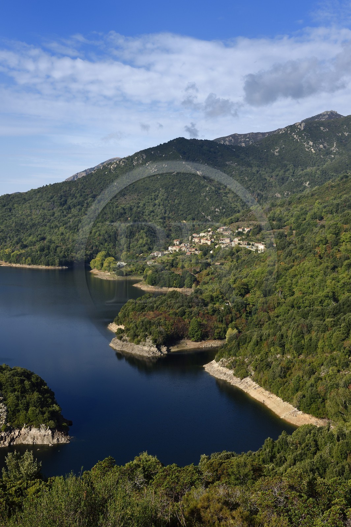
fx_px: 644
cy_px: 264
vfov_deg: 44.5
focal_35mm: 44
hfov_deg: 30.5
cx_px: 176
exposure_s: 1/250
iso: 200
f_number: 11
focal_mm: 44
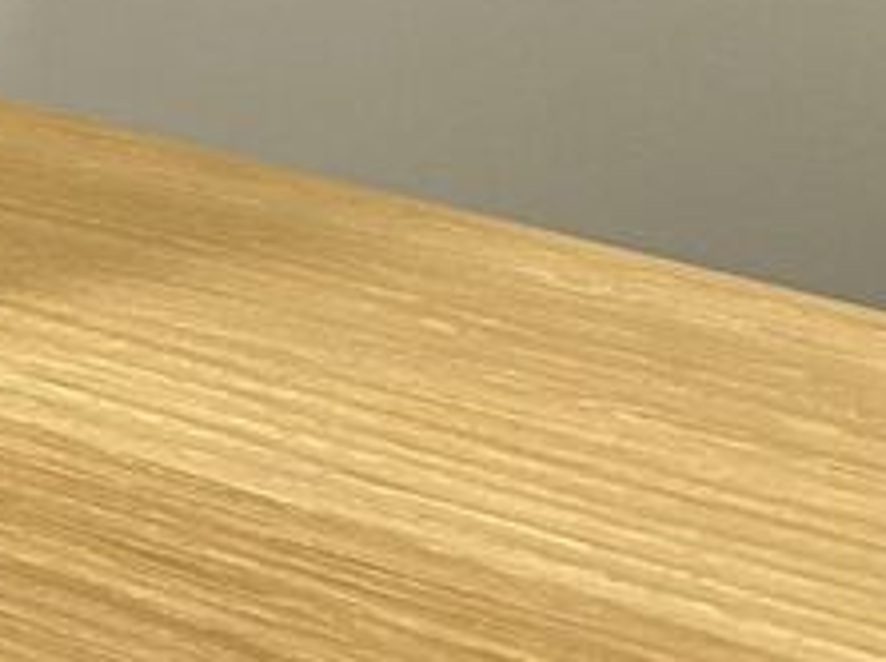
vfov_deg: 11.4
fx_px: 3068
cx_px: -1145
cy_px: -538
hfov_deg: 13.0
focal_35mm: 120
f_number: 1.8
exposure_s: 1/50
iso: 160
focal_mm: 4.25
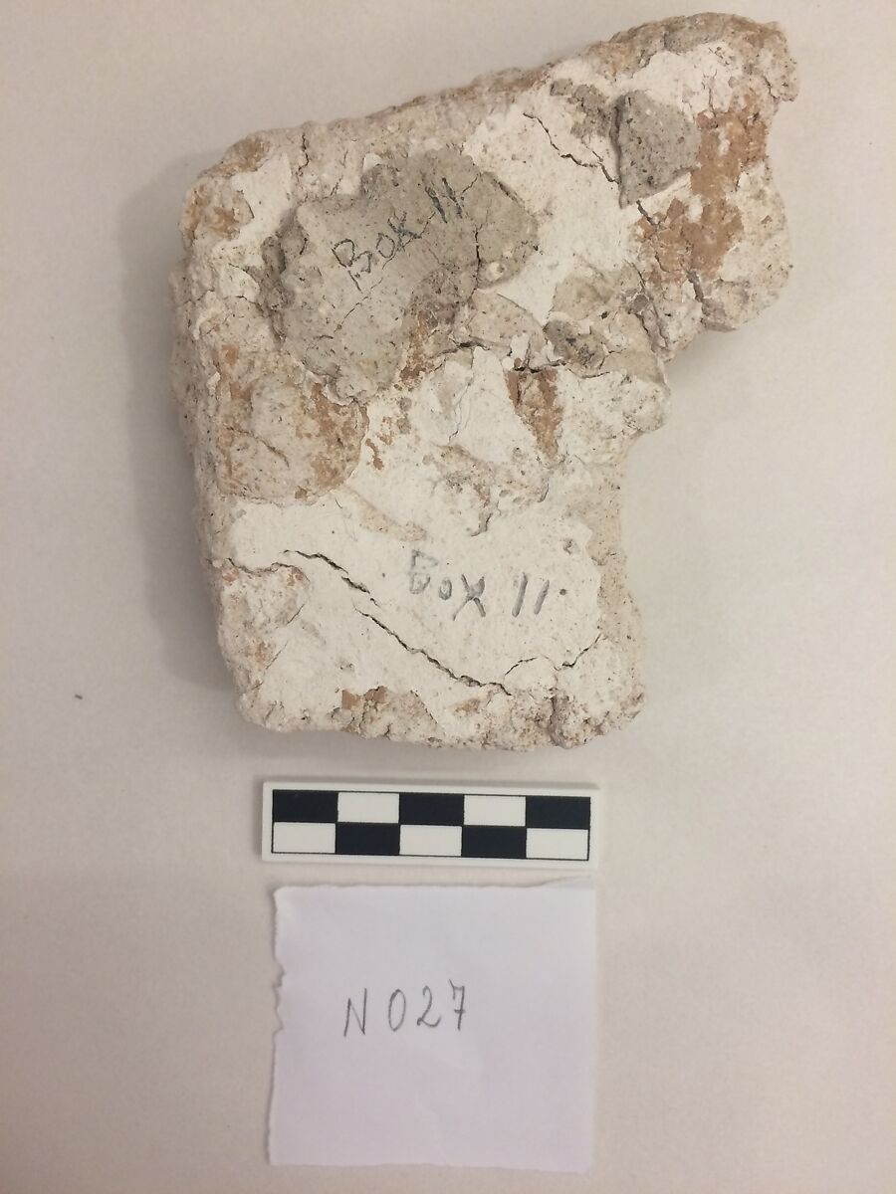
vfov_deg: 61.7
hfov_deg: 48.2
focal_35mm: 29
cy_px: 597
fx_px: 1001
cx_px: 448
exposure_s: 1/30
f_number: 2.2
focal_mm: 4.15
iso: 64
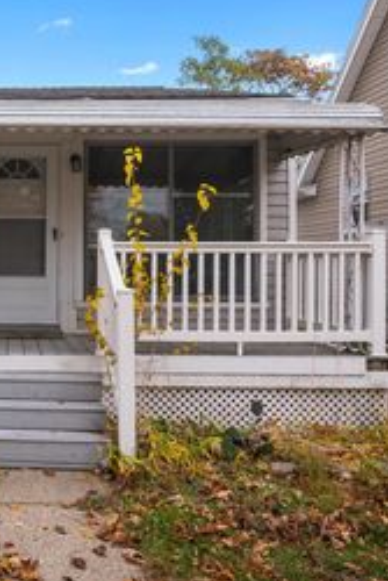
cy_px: 222
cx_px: -2
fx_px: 969
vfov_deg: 33.2
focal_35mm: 60
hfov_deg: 21.8
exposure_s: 1/800
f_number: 9
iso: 320
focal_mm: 30
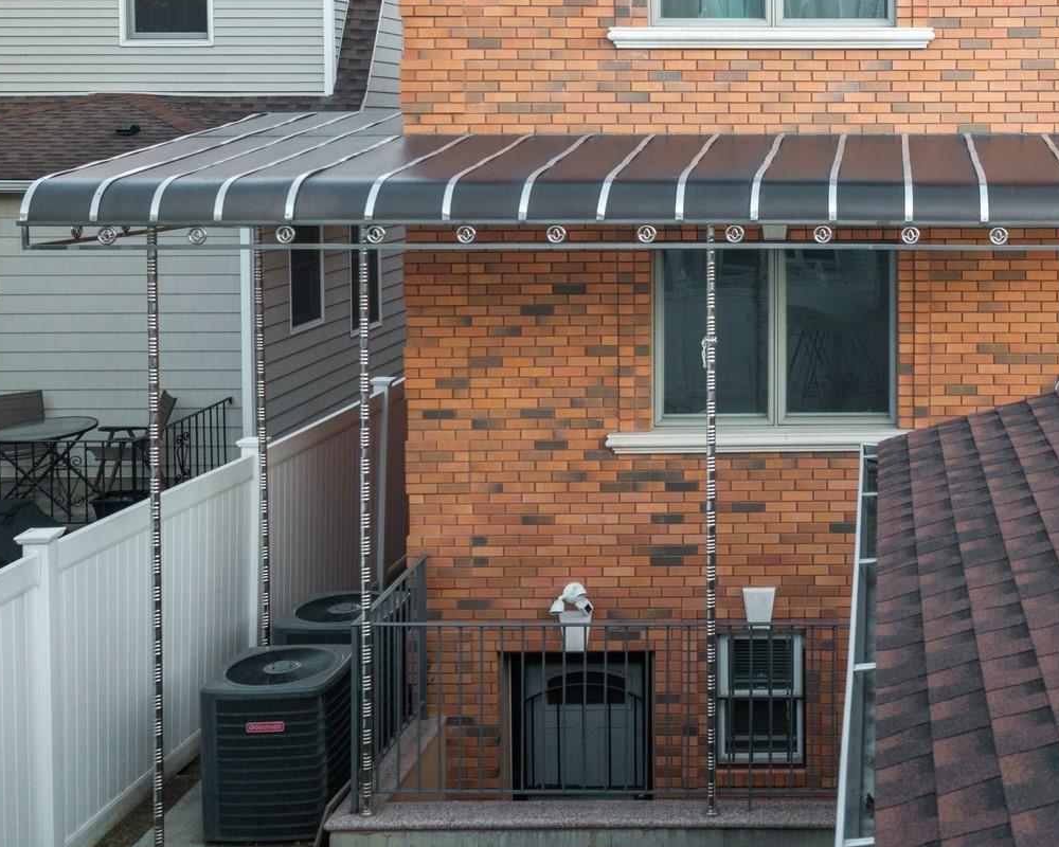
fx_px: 1504
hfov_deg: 36.9
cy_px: 178
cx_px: 901
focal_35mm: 48
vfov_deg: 30.7
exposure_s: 1/10
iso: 400
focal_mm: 8.67
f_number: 1.8
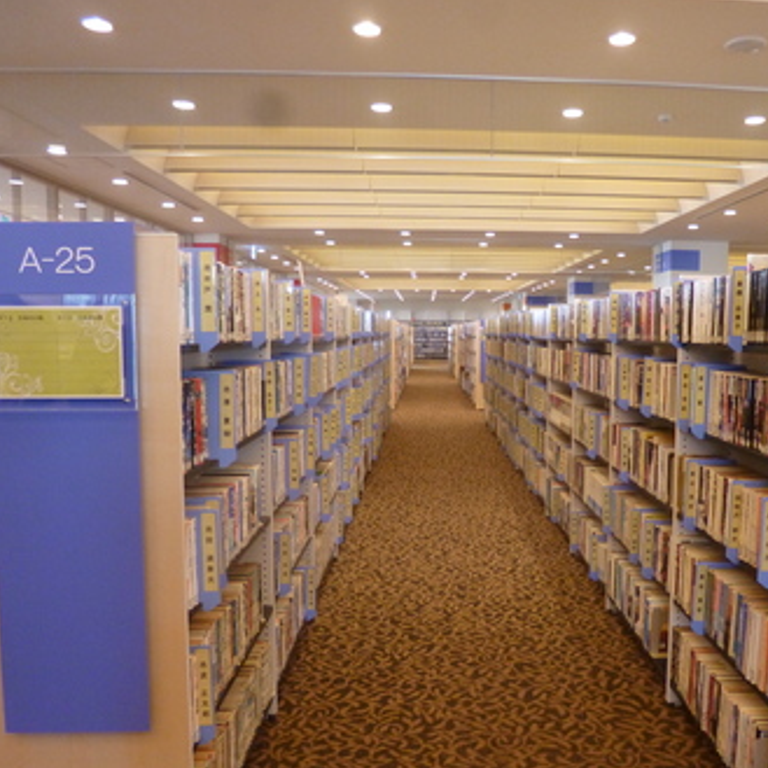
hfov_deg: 54.9
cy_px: 385
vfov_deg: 55.6
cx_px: 483
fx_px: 728
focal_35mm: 29
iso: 400
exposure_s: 1/60
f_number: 2.5
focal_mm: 4.3
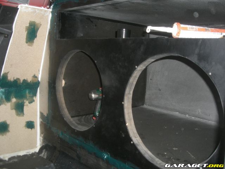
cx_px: 112
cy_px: 84
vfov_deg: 37.7
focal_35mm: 38
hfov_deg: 49.0
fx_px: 247
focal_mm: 6.2
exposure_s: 1/60
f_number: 2.7
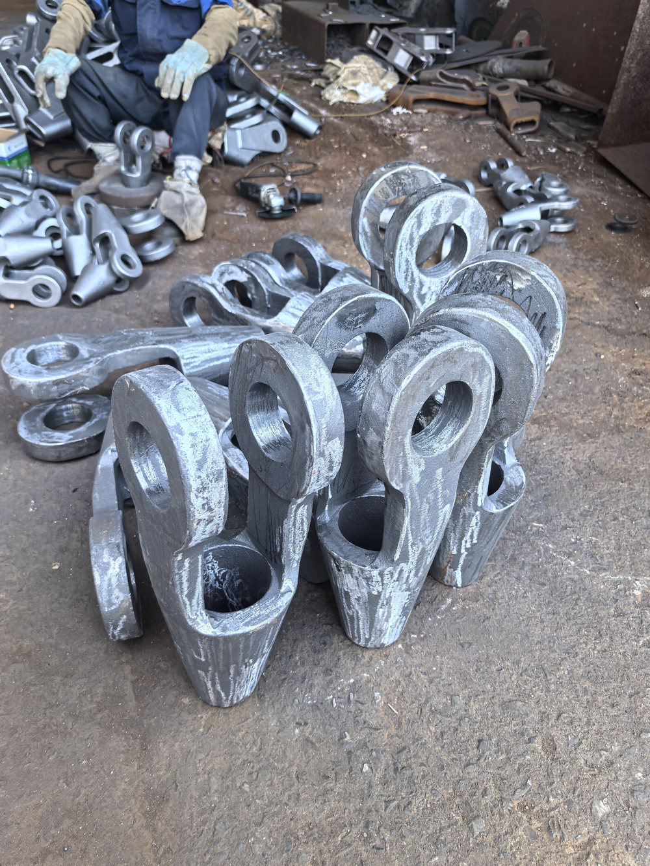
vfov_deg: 65.3
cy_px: 433
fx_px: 676
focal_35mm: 27
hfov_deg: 51.4
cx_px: 325
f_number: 1.4
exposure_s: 1/668
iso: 500
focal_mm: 6.98
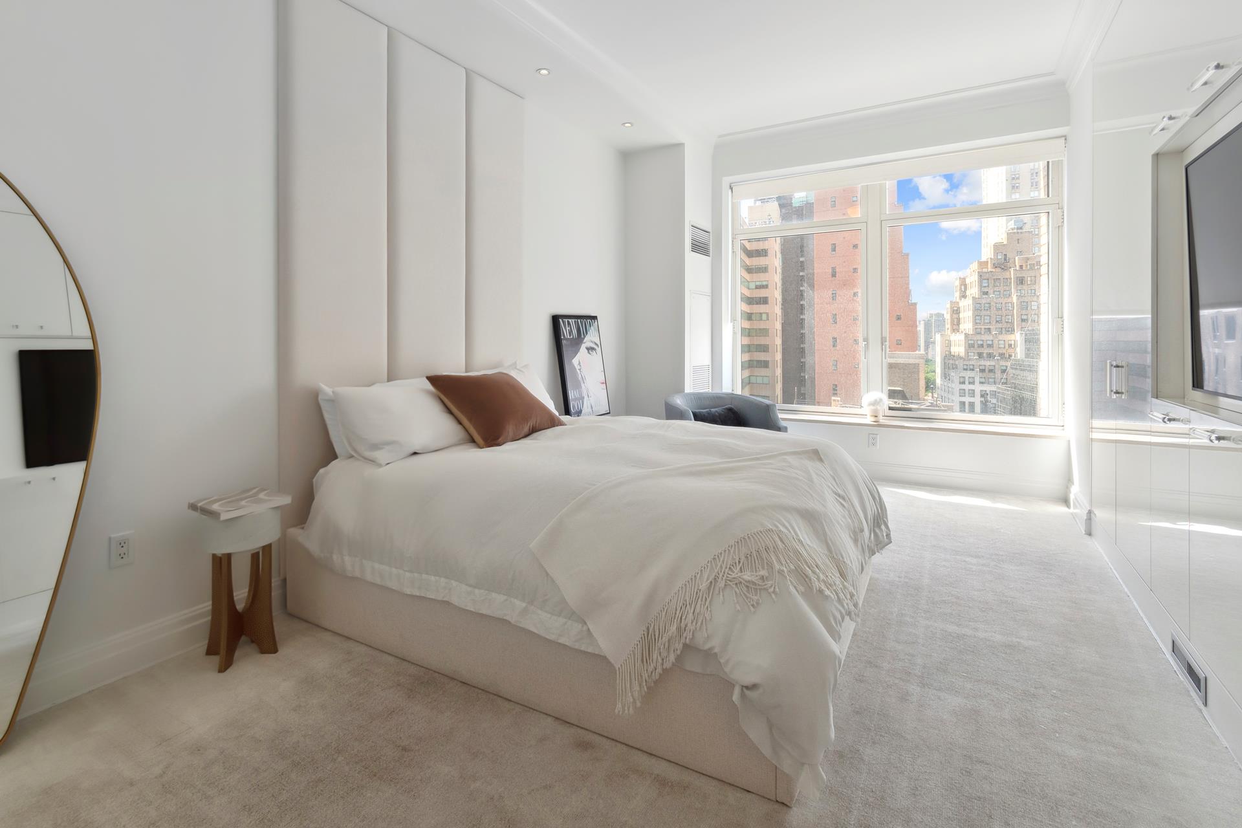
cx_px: 621
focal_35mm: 15
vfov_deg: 77.3
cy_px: 414
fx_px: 517
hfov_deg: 100.4
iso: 100
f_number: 8
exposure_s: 1/30
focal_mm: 10
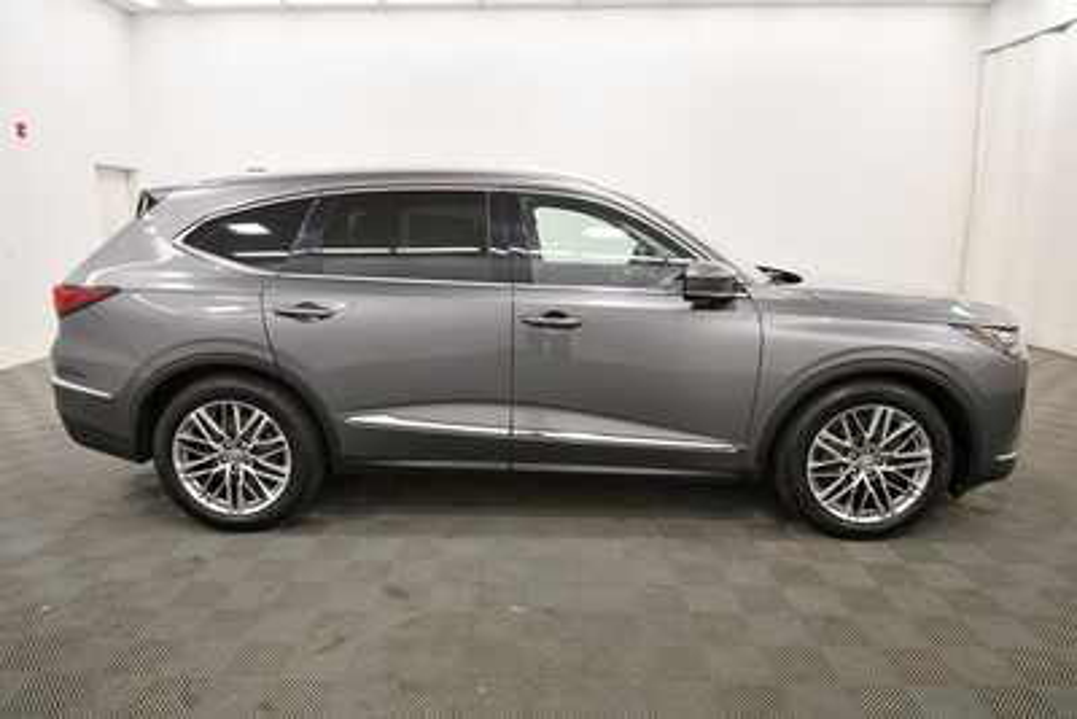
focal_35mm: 22
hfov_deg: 78.6
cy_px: 360
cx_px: 538
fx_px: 658
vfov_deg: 57.3
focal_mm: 15
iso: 800
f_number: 5
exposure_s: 1/125
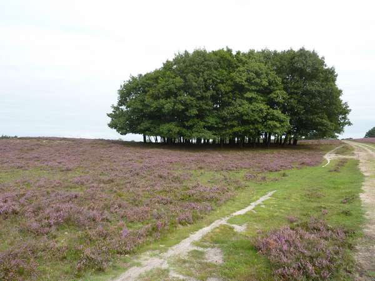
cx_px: 188
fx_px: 271
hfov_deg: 69.4
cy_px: 140
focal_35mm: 25
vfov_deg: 54.9
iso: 80
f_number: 4
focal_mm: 4.1
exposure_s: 1/200
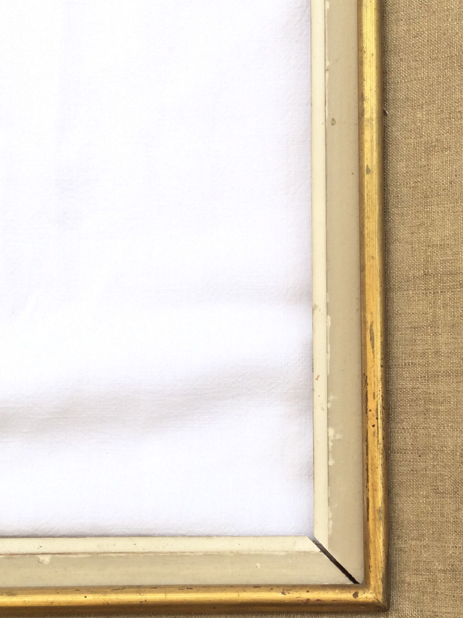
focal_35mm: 58
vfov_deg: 33.0
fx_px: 1035
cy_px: 393
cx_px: 318
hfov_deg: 25.1
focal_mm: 3.3
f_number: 2.4
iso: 25
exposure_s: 1/532
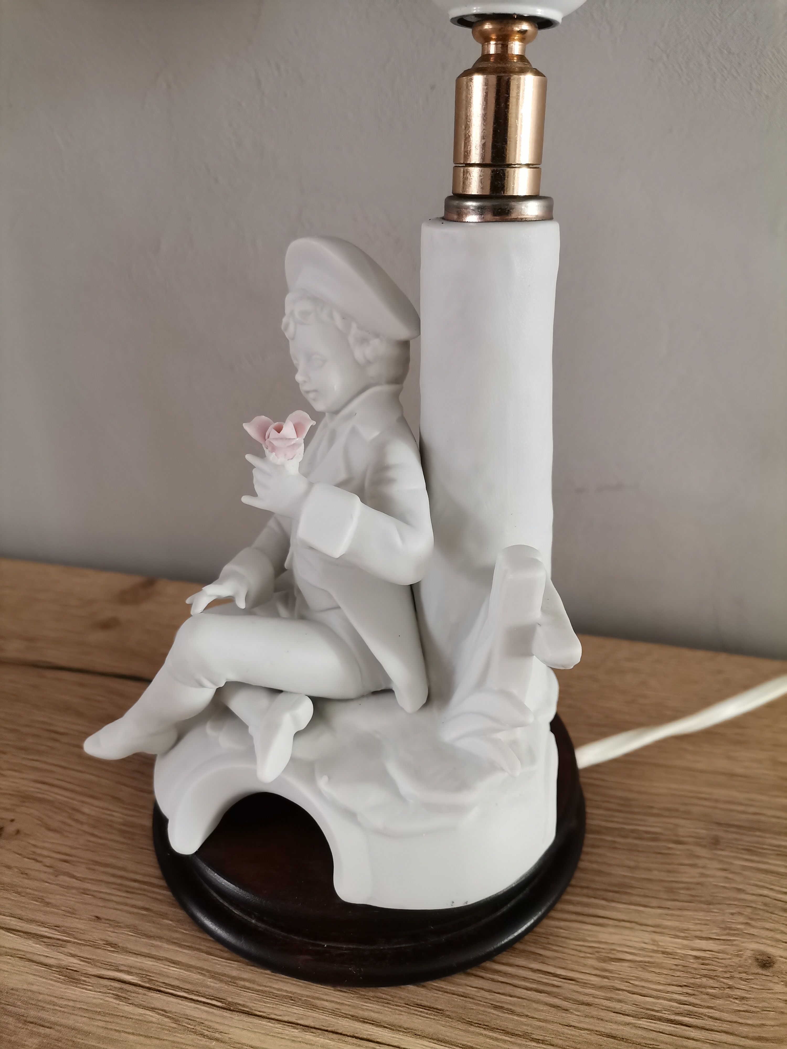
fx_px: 788
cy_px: 524
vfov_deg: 67.3
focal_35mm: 26
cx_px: 394
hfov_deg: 53.1
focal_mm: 4.75
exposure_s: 1/60
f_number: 1.8
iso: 250
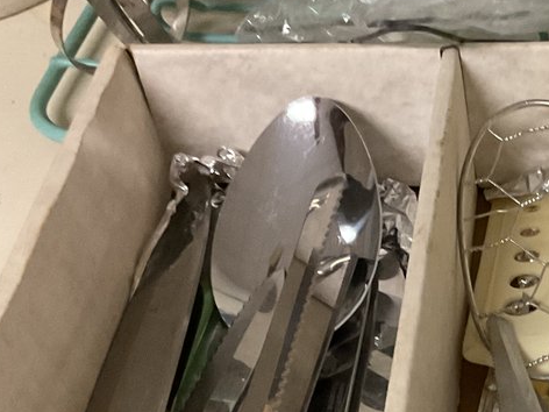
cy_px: 443
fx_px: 1475
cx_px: 659
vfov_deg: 15.5
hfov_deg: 19.8
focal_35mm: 93
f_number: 1.8
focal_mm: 3
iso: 250
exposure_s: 1/60
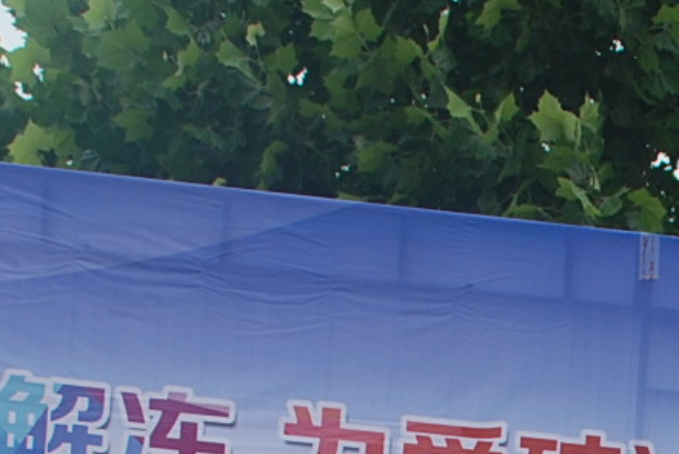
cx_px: 913
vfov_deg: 8.3
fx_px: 2983
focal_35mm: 158
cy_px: 925
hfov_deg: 12.5
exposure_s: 1/200
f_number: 7.1
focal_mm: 24
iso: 100
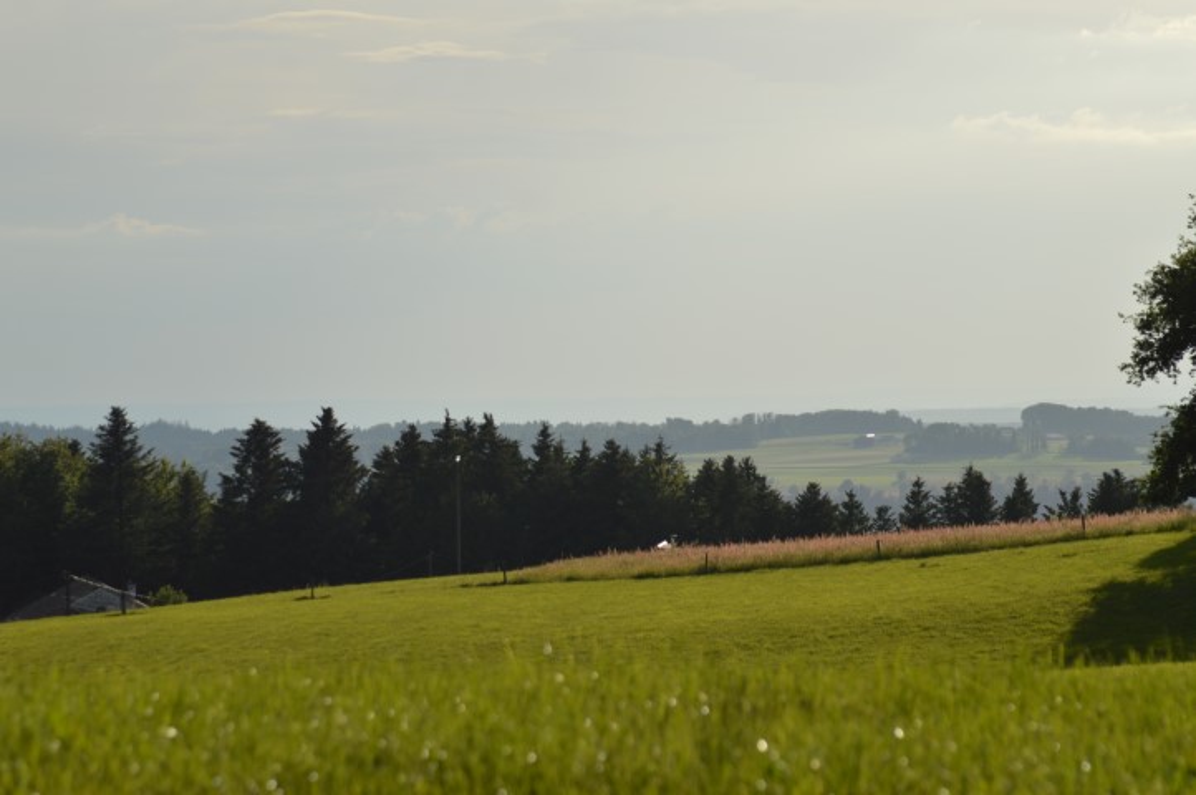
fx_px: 4580
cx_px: 598
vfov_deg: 9.9
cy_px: 398
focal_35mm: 138
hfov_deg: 14.9
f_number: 8
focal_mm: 92
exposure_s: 1/500
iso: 100
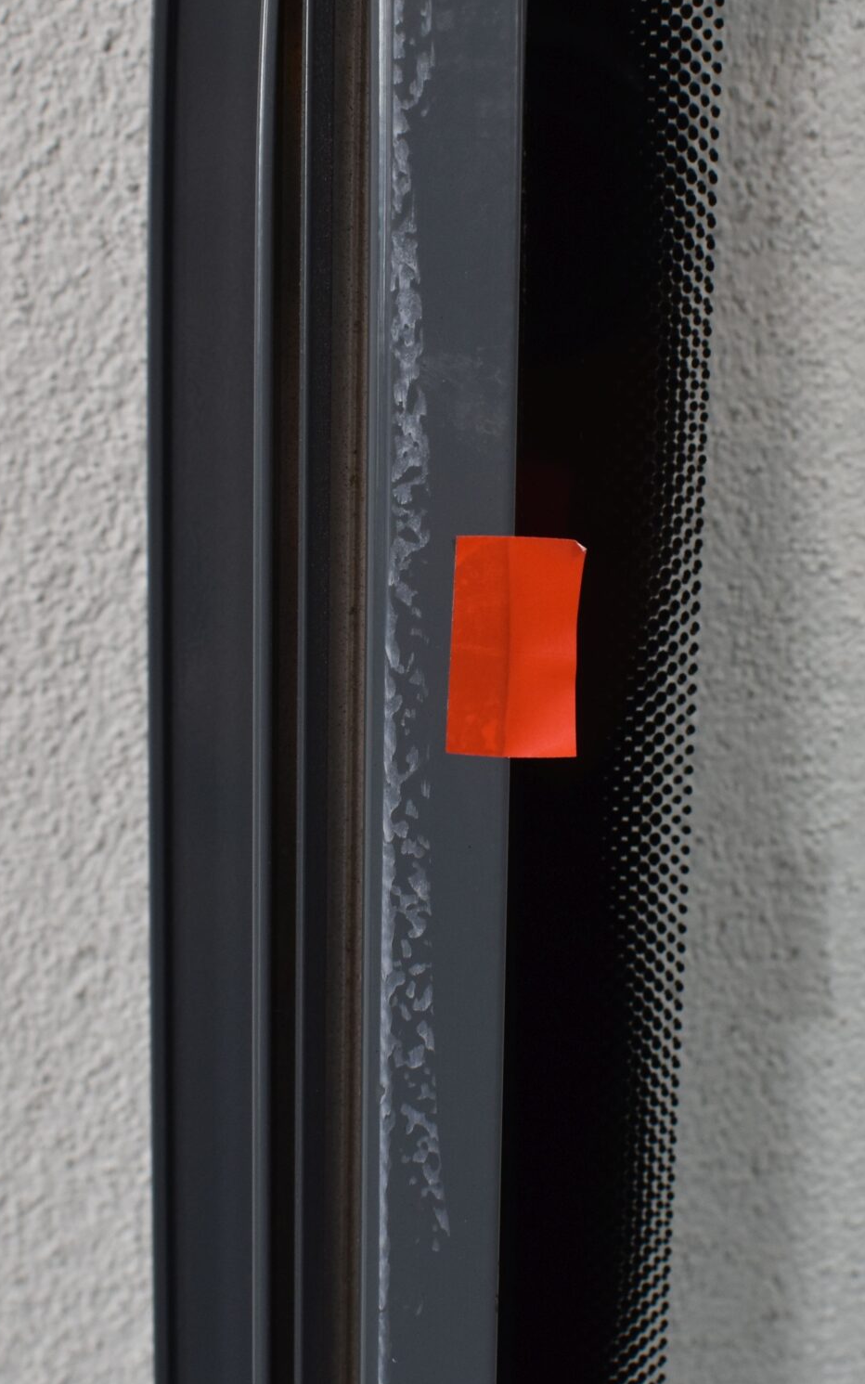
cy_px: 626
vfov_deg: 32.4
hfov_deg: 20.6
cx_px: 480
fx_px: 2376
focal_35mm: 63
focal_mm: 24
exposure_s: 1/60
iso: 400
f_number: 8
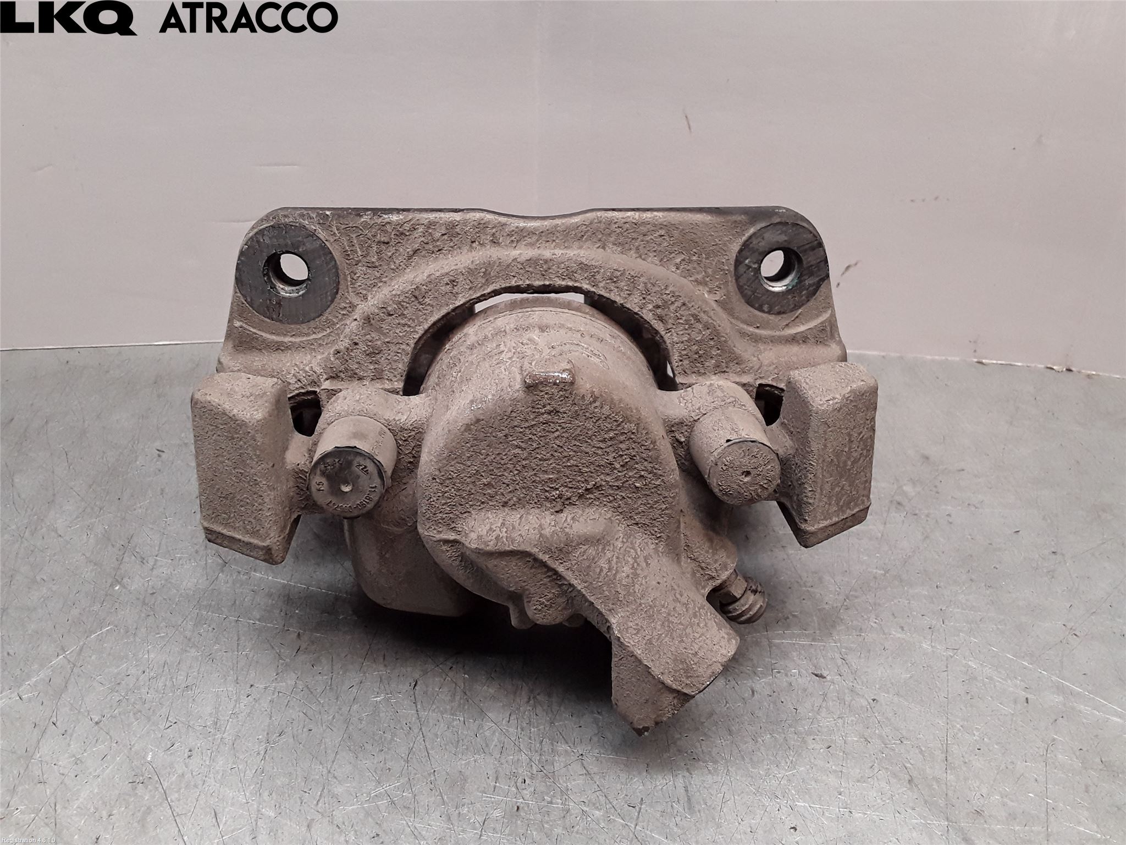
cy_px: 422
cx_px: 563
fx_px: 911
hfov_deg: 63.4
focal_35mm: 28
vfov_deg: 49.7
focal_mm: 2.91
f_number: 1.9
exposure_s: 1/111
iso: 100
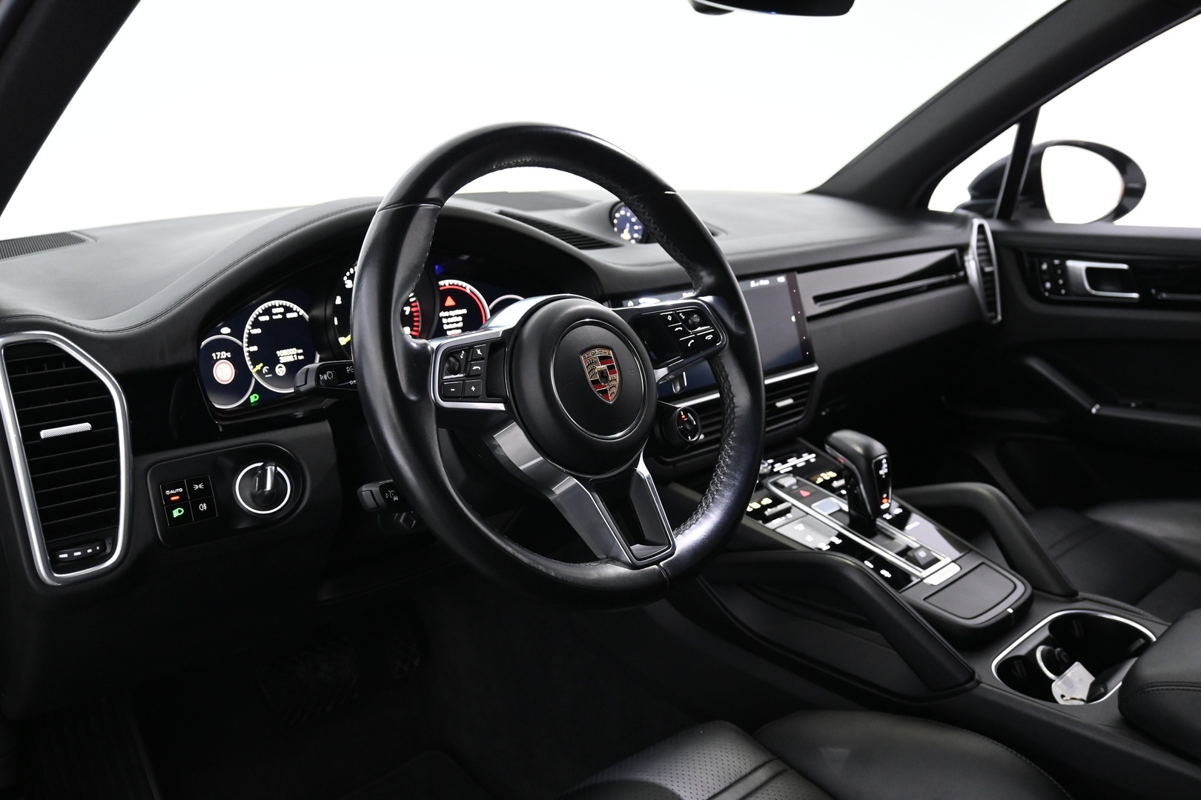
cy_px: 400
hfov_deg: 61.9
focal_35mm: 30
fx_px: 1001
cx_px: 600
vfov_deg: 43.6
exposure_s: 1/30
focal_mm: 20
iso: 1400
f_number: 3.8
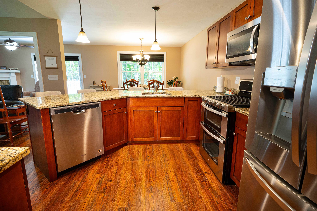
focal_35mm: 18
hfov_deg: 91.7
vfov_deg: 68.8
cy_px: 106
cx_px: 158
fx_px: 154
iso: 800
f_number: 11
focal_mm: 17.5
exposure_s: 1/8
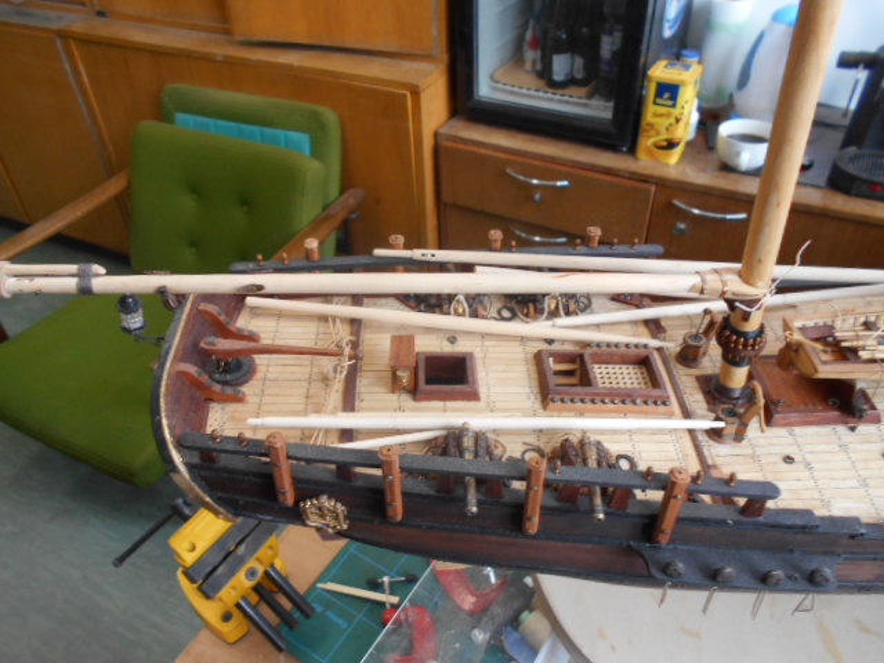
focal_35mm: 26
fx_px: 664
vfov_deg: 53.1
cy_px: 332
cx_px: 442
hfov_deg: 67.3
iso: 220
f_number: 3.2
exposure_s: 1/30
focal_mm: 4.6
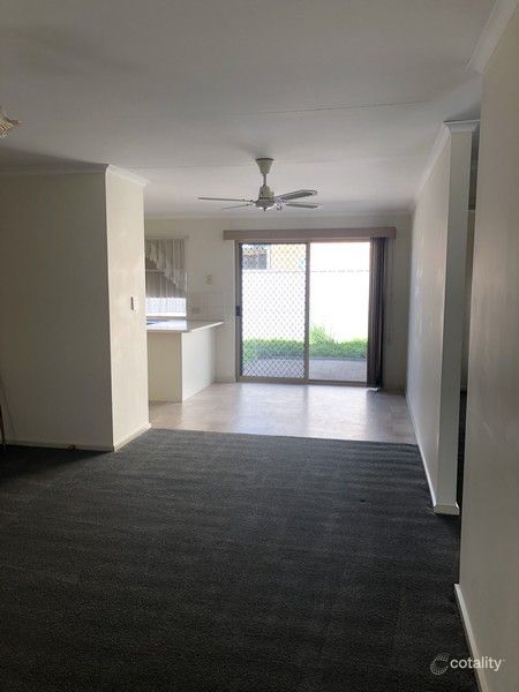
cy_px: 346
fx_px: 560
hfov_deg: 49.7
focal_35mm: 28
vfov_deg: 63.4
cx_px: 260
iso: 32
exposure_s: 1/120
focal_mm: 3.99
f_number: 1.8
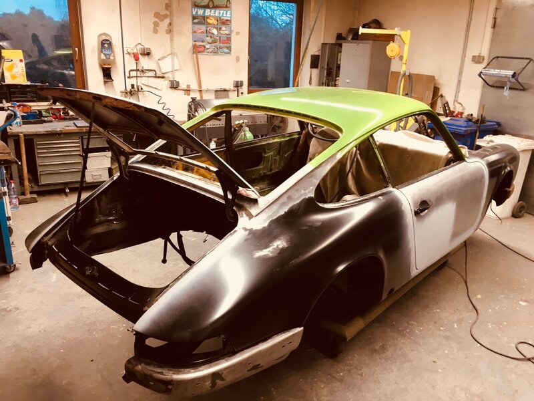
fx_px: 447
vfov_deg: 48.2
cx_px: 267
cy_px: 200
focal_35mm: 29
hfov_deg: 61.7
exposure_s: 1/33
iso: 64
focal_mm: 4.15
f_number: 2.2
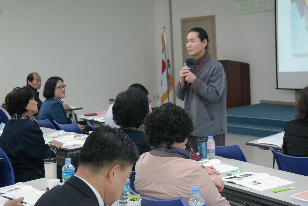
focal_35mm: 61
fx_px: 522
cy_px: 103
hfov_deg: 32.9
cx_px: 154
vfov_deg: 22.3
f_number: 5
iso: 800
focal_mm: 40
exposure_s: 1/60
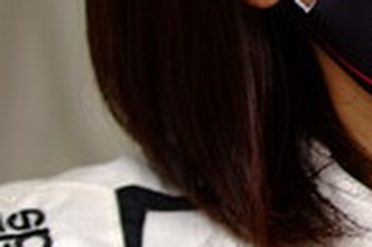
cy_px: 132
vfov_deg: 2.7
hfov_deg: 4.0
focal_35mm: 517
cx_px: 573
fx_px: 5336
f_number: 4
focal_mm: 70
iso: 100
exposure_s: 1/60
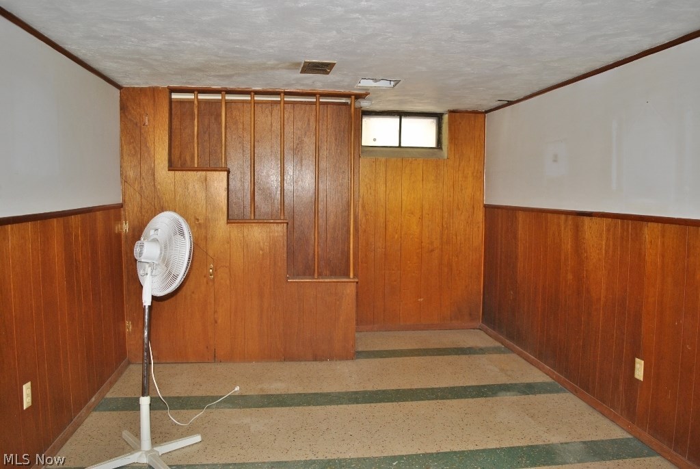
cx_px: 350
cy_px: 234
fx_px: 526
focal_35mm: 27
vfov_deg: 48.0
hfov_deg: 67.3
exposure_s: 1/60
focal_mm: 18
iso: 200
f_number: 4
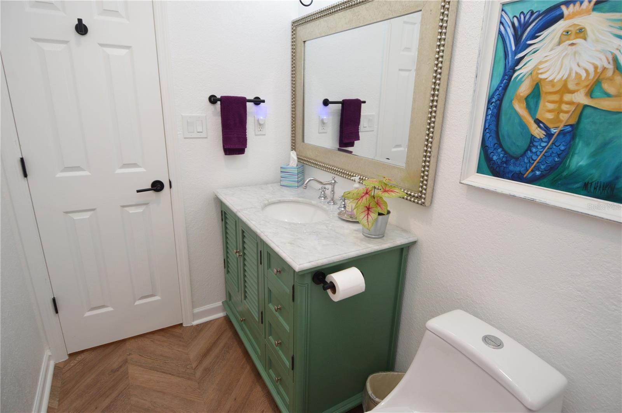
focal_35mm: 18
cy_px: 206
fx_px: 311
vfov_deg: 67.3
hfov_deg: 90.1
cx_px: 311
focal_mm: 12
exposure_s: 1/80
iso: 400
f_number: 4.5
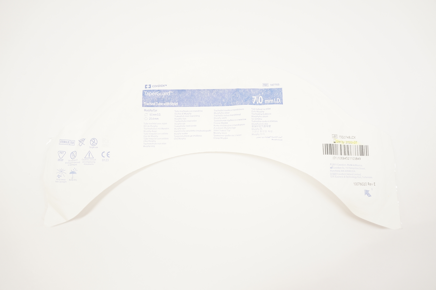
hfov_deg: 67.4
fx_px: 327
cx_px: 218
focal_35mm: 27
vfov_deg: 47.8
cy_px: 145
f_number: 5
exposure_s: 1/80
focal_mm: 18
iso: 400
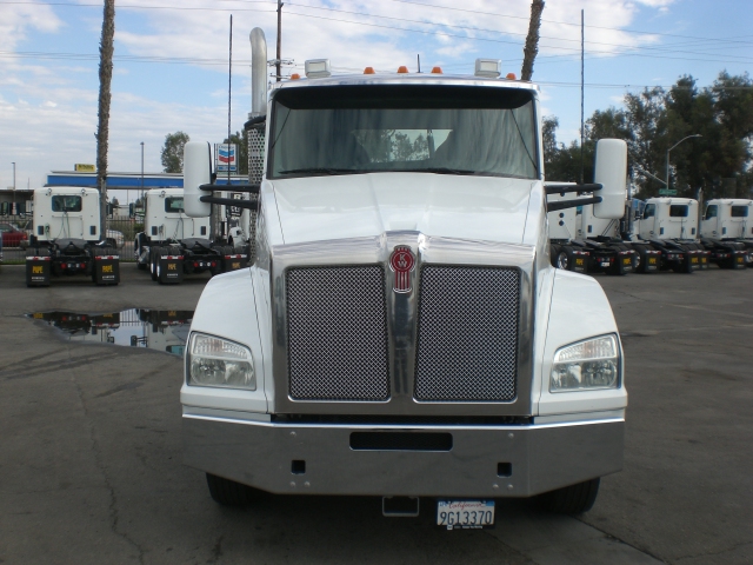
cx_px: 376
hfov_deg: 49.0
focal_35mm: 38
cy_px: 282
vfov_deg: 37.7
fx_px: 827
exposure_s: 1/320
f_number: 4.4
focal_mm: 6.3
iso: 50
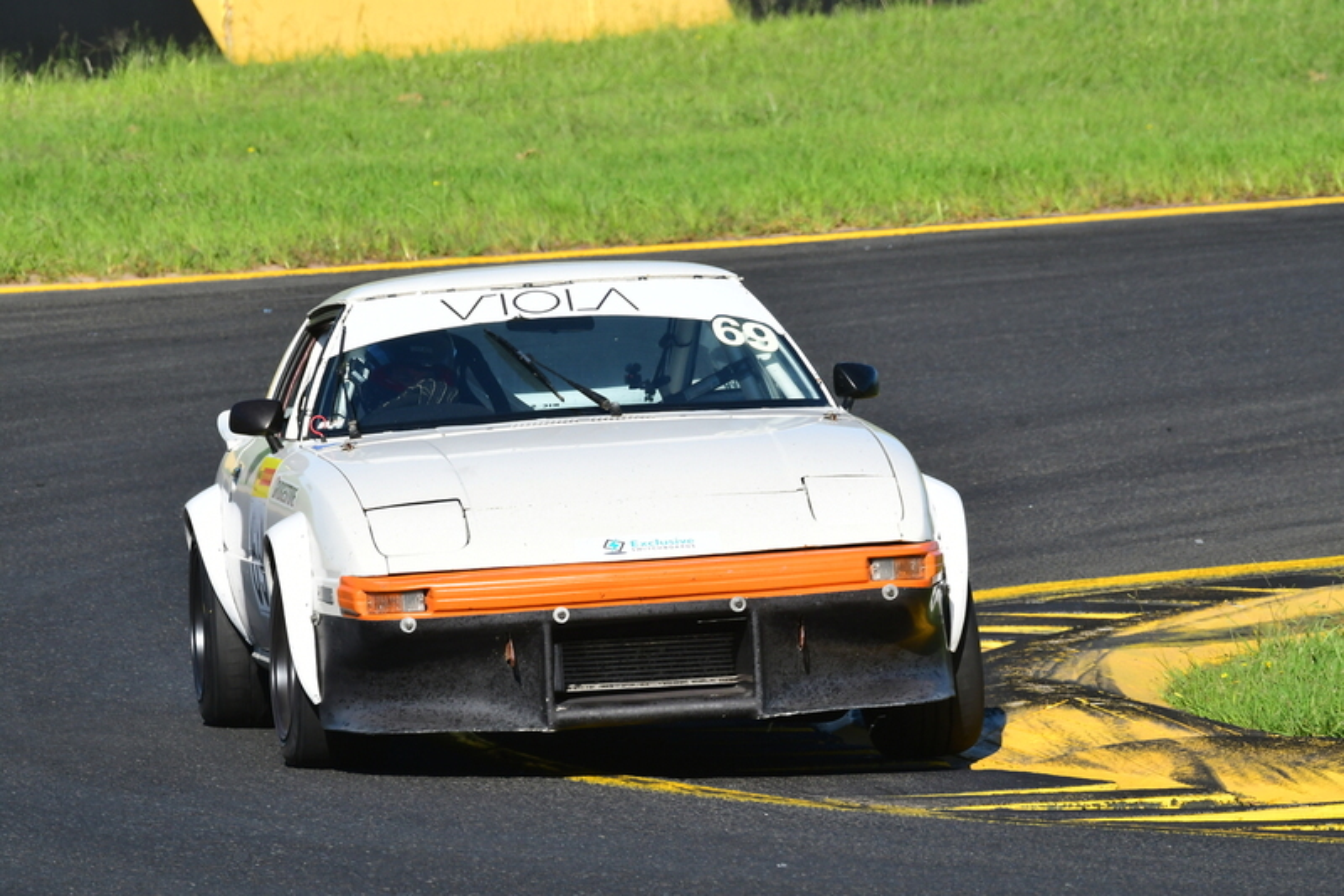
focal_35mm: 540
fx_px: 20155
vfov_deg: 2.5
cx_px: 672
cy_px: 448
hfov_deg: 3.8
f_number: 11
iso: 500
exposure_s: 1/640
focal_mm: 360
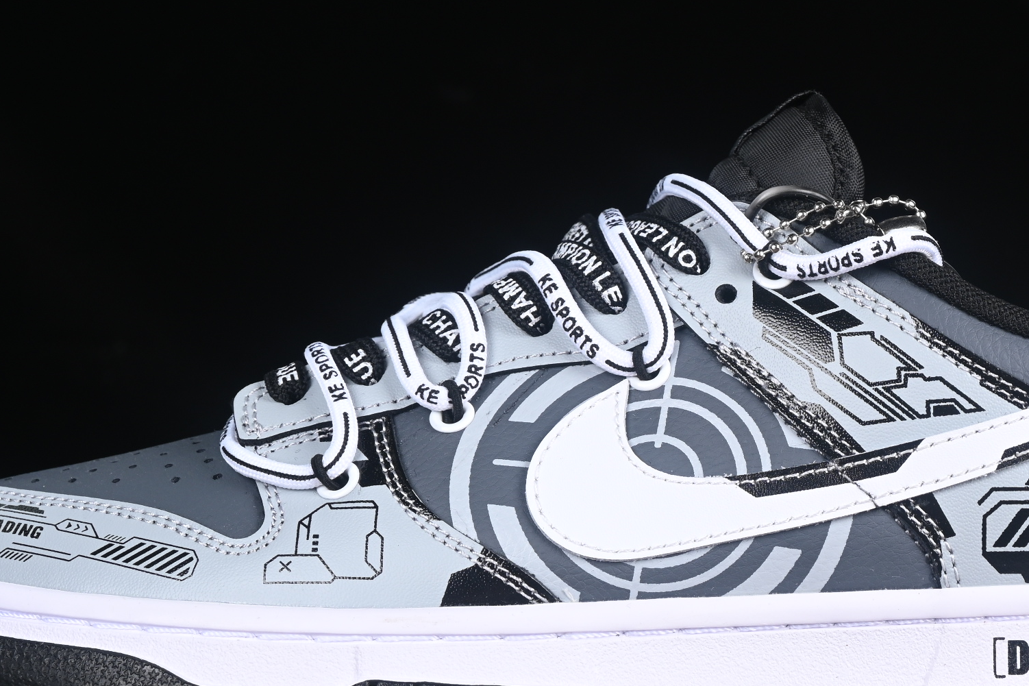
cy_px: 358
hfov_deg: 14.8
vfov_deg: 9.9
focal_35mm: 139
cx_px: 597
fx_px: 3972
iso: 160
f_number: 7.1
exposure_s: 1/80
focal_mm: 50
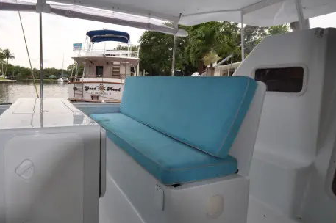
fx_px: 196
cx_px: 108
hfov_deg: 78.2
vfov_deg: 59.3
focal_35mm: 21
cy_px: 100
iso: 200
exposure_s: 1/200
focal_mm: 10
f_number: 8
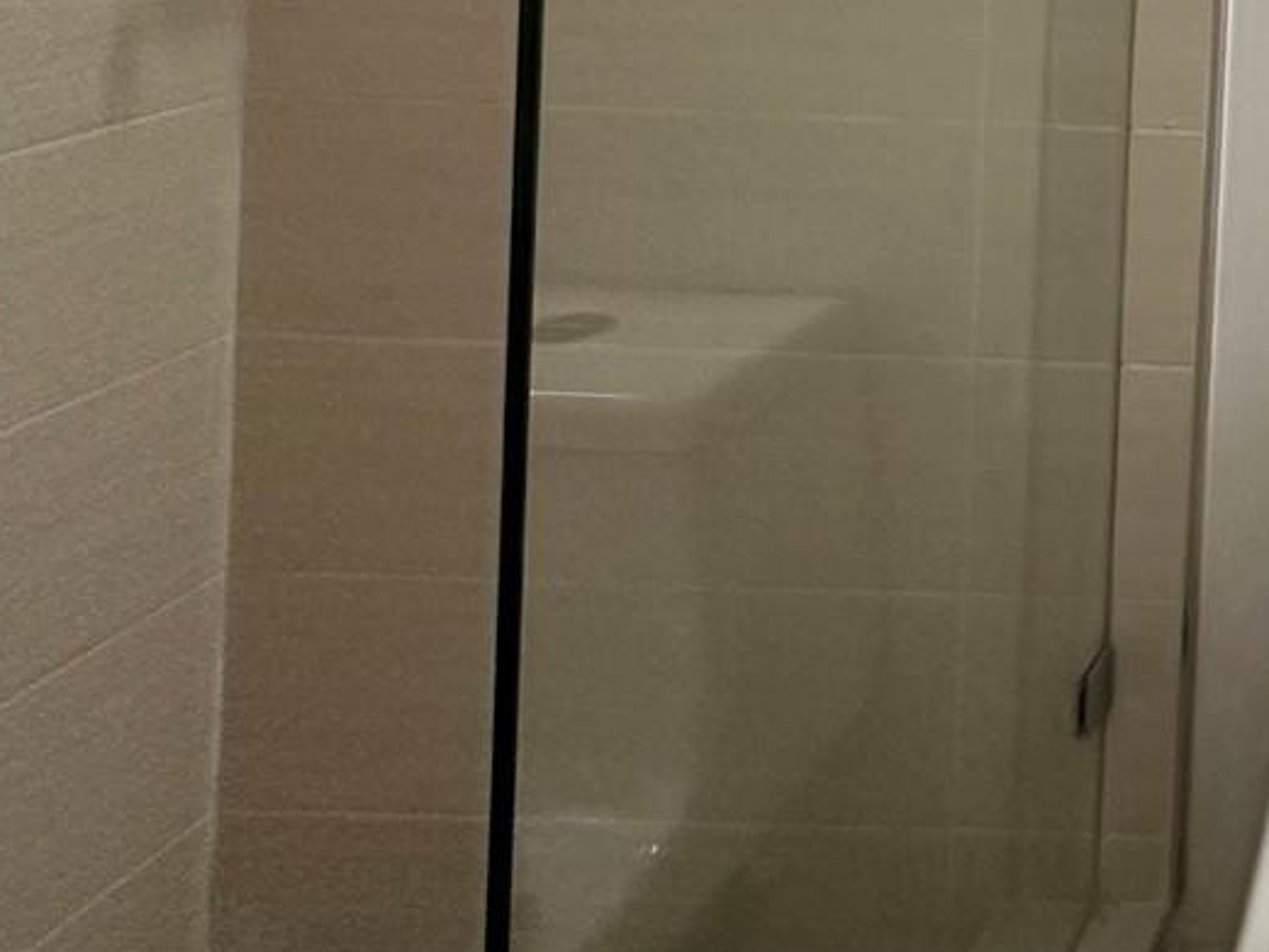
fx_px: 1577
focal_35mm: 43
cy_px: -280
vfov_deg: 27.9
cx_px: 1763
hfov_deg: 30.8
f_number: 2.2
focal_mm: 2.22
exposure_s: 1/120
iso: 250
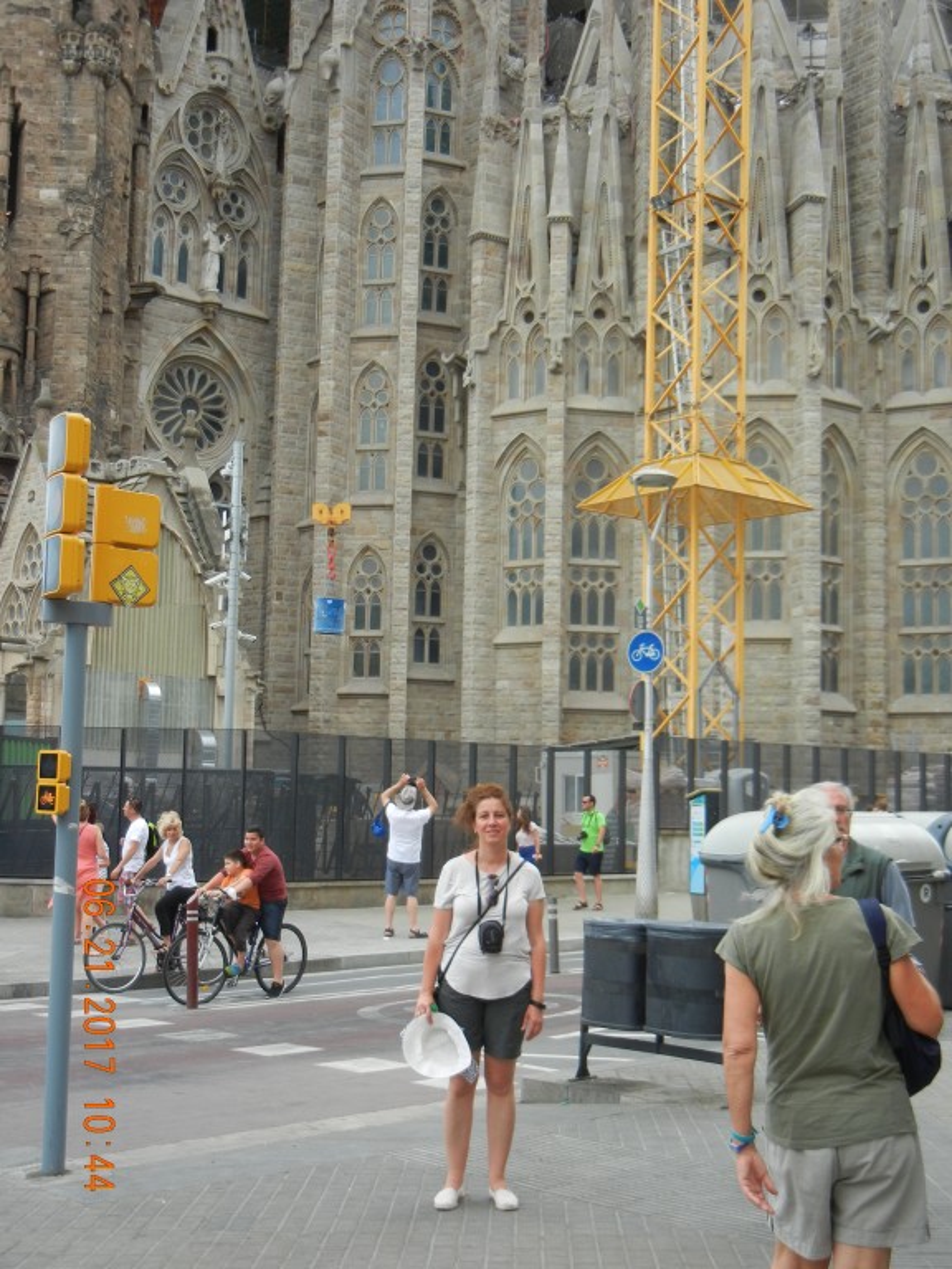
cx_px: 476
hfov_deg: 32.2
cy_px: 634
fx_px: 1650
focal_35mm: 45
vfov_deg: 42.1
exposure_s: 1/268
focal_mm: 8.1
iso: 160
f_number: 3.8
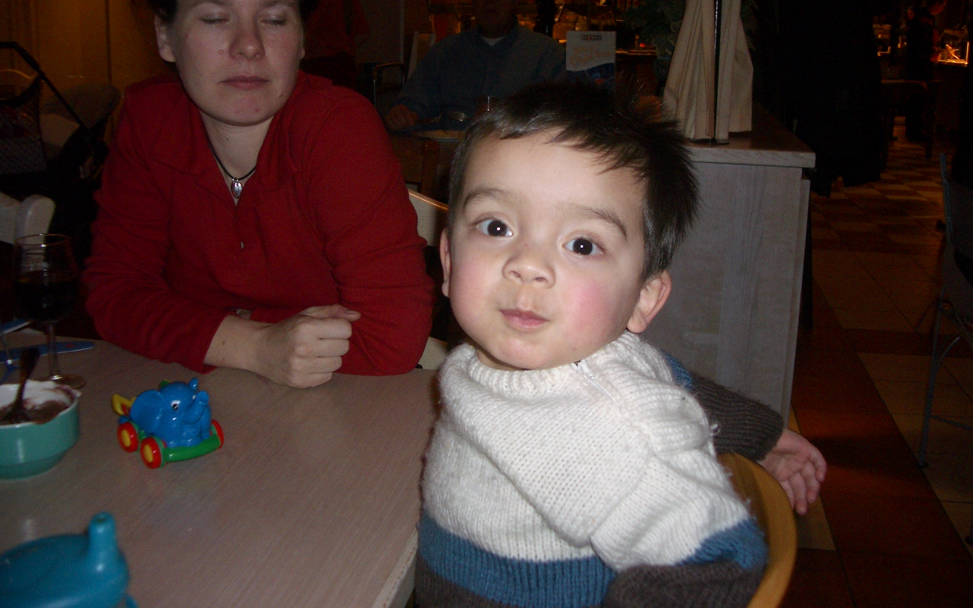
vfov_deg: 33.5
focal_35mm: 38
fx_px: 1008
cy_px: 238
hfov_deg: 51.5
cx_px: 487
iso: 100
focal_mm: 5.8
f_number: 2.6
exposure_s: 1/60
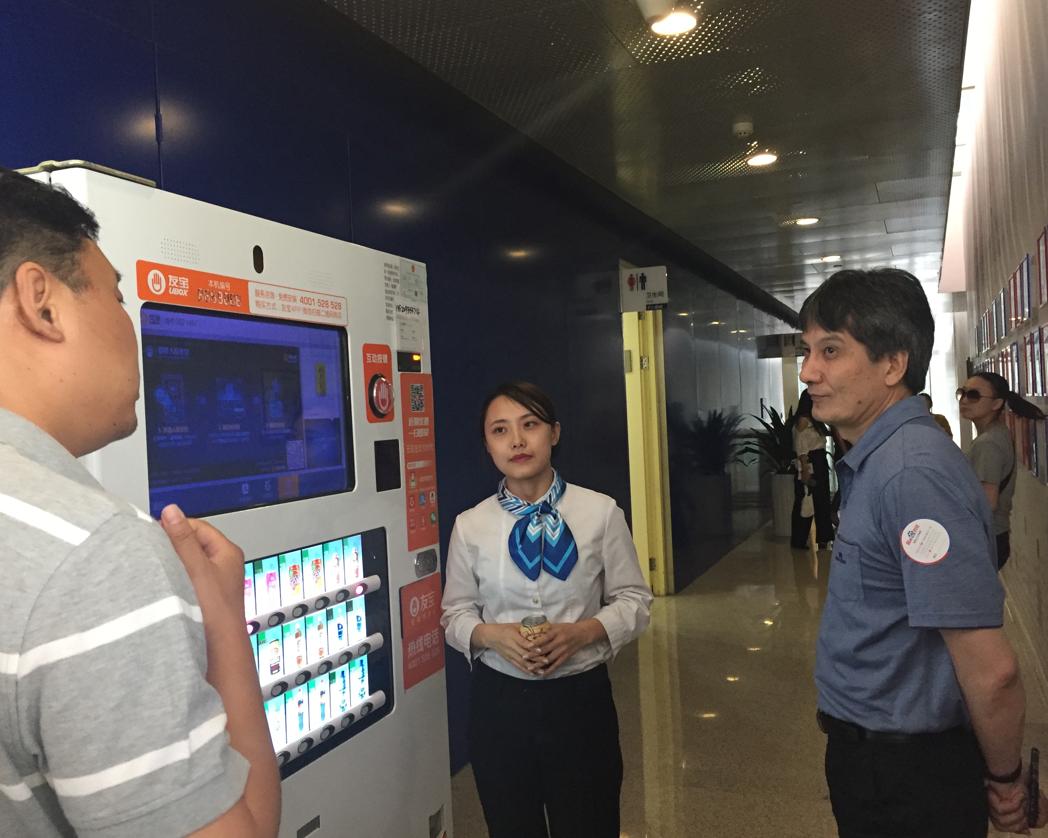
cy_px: 416
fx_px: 962
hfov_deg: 57.2
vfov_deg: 47.1
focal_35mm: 31
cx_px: 515
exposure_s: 1/33
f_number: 2.2
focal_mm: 4.15
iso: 250
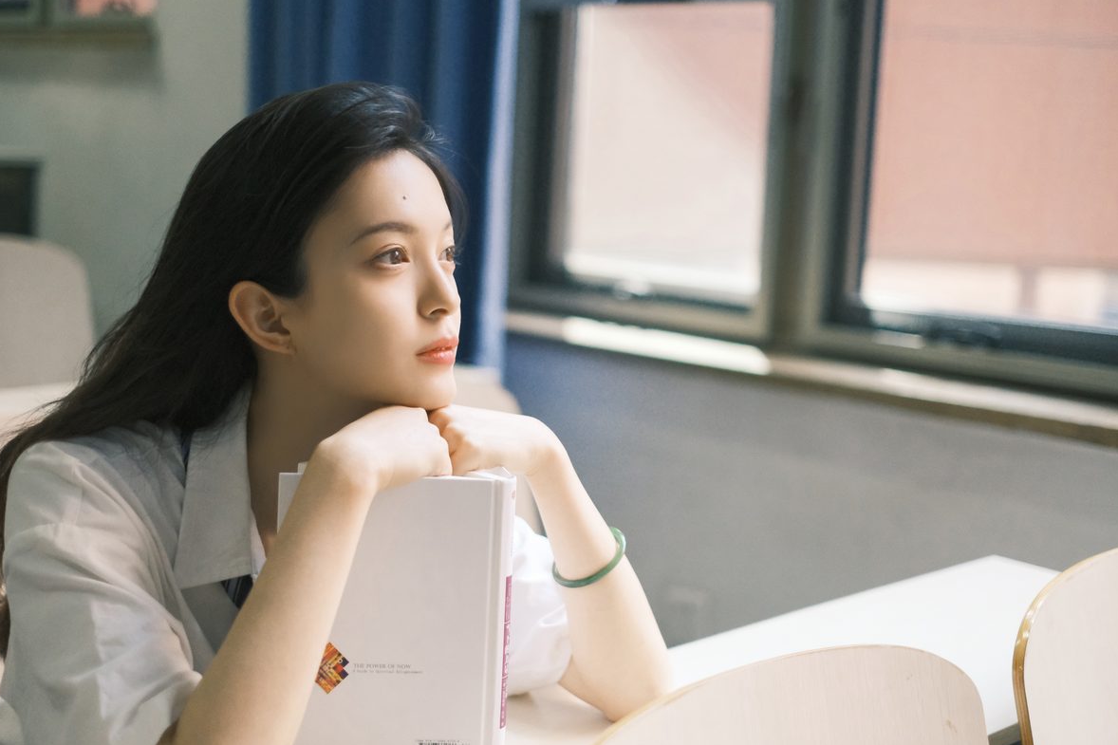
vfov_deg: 25.1
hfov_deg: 36.9
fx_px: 1677
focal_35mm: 54
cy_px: 376
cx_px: 554
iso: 5000
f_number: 1.4
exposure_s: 1/3000
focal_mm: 35
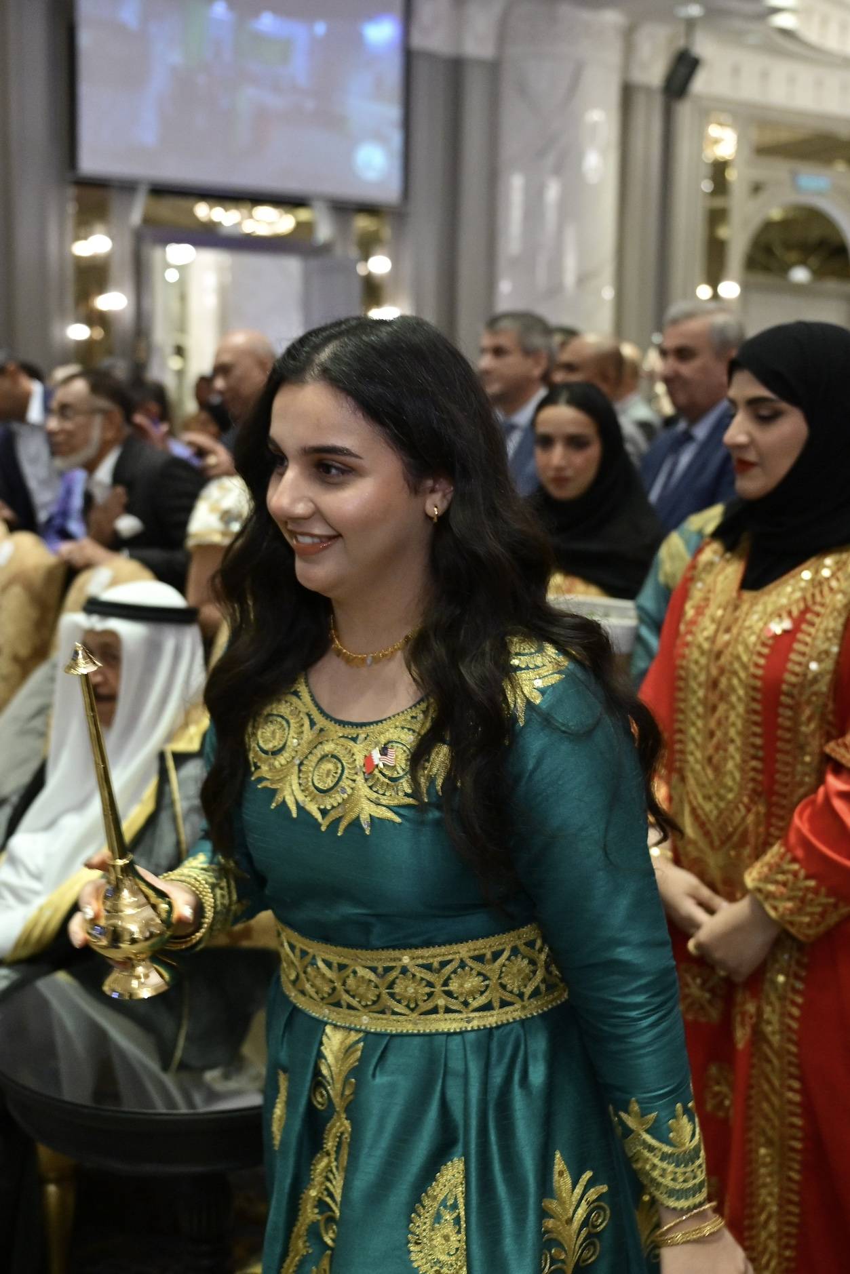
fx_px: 1027
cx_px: 425
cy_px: 637
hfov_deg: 45.0
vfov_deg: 63.7
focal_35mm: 29
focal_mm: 29
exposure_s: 1/200
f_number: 2.8
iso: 2000
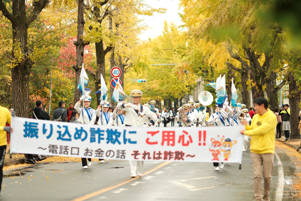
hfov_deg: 15.2
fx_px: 1129
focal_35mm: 135
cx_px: 150
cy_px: 100
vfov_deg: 10.2
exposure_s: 1/900
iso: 500
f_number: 2
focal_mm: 90
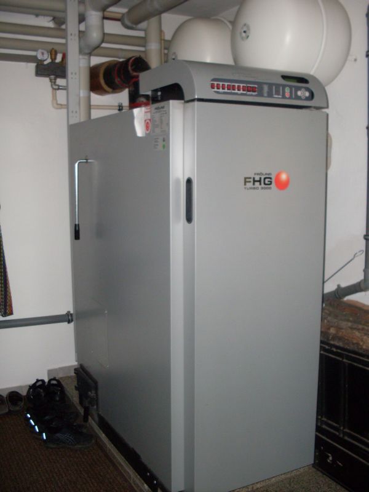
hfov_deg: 37.7
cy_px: 246
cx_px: 184
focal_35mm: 38
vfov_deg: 49.0
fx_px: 540
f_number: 2.8
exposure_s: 1/45
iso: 100
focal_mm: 6.3
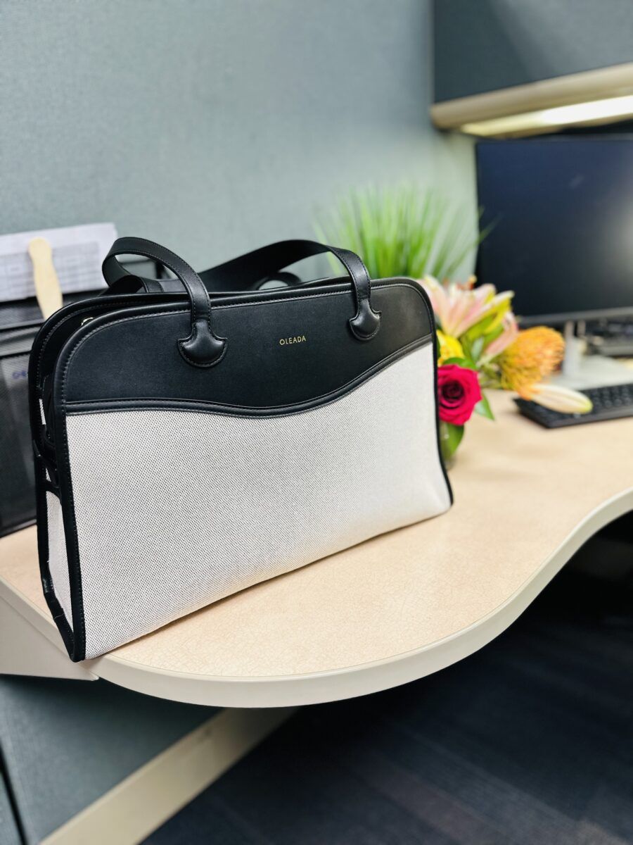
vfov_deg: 71.6
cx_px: 316
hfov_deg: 56.8
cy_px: 422
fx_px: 585
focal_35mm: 24
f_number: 1.78
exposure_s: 1/60
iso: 160
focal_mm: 6.86
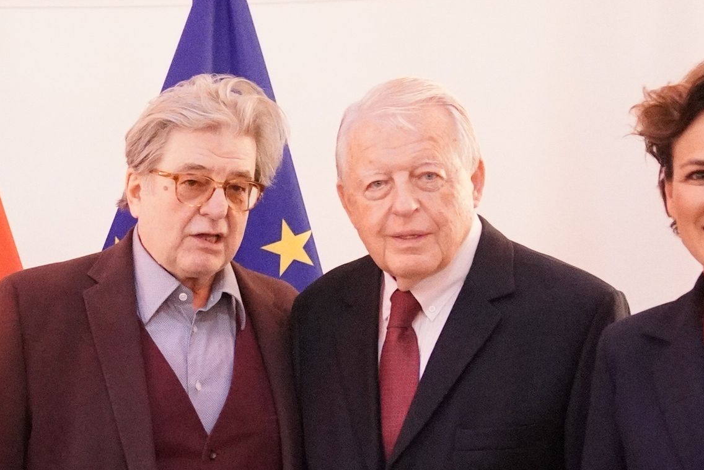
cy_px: 398
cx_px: 40
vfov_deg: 15.4
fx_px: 1721
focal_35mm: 88
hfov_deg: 22.4
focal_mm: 25
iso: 16000
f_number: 2.8
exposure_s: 1/200
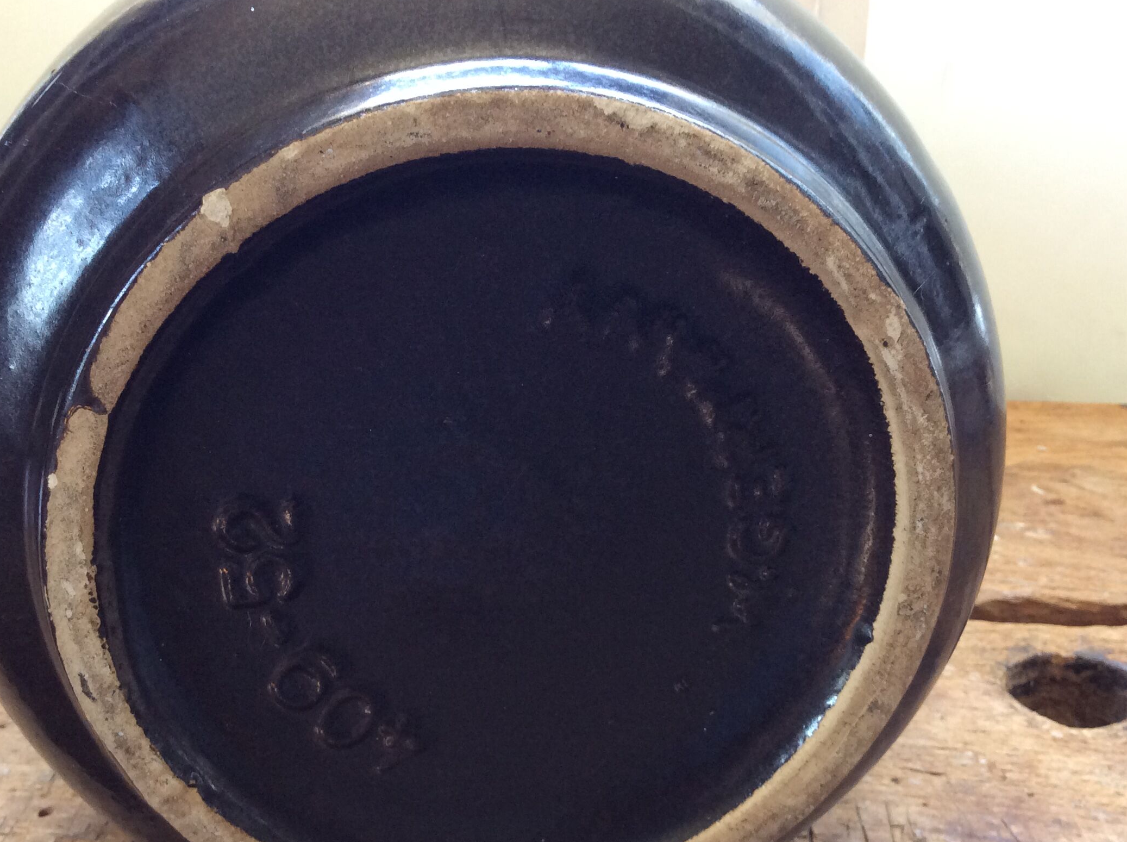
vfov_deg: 35.7
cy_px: 519
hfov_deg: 46.9
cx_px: 550
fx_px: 1300
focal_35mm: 40
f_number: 2.4
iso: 80
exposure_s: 1/25
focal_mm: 3.3
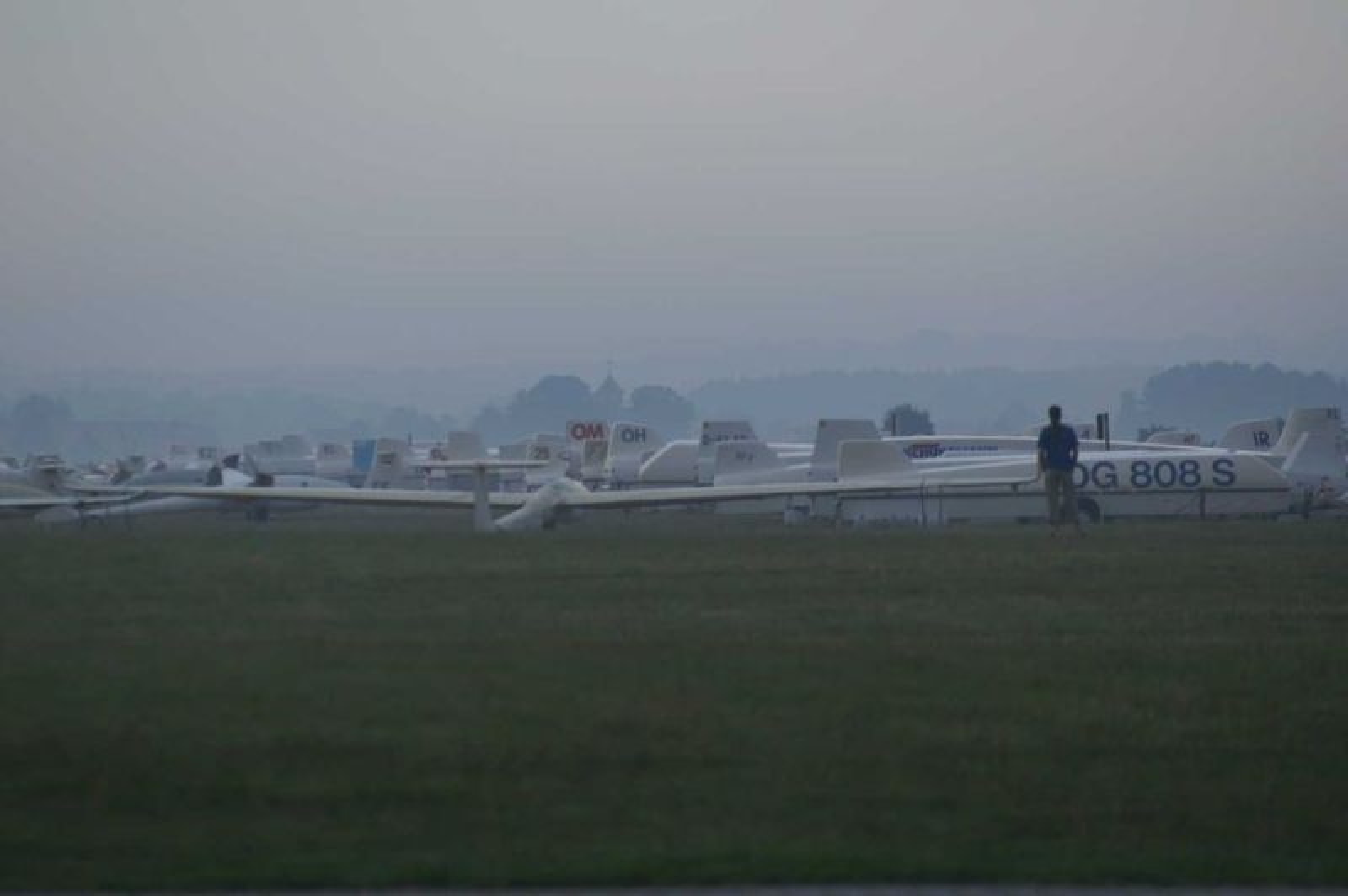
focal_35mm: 315
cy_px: 448
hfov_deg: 6.5
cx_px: 674
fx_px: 11785
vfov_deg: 4.4
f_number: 4
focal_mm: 210
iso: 100
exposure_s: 1/500
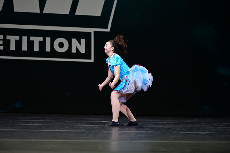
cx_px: 116
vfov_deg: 14.9
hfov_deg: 22.1
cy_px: 73
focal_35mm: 92
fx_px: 588
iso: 2000
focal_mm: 87
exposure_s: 1/800
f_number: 2.8
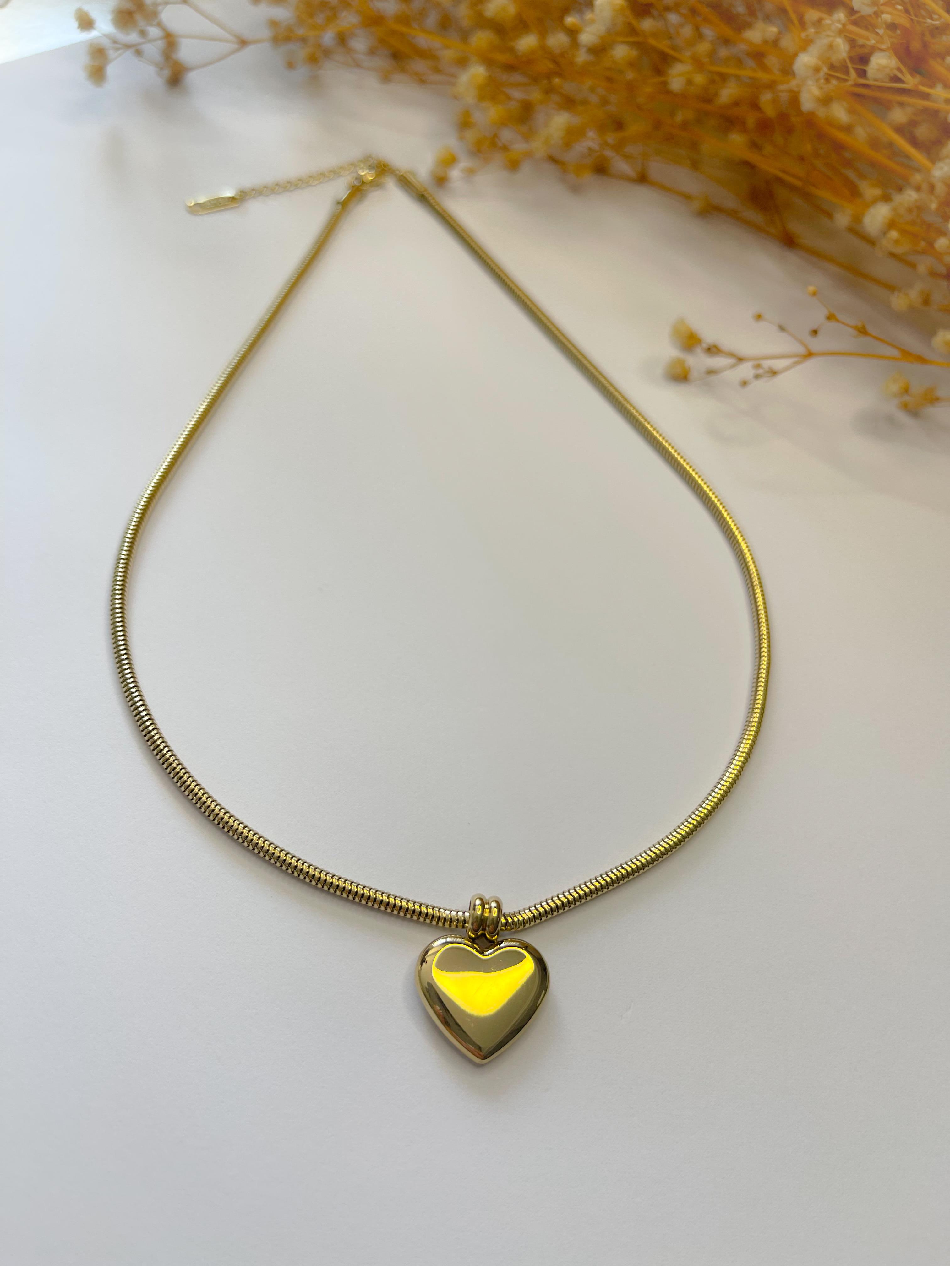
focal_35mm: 26
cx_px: 475
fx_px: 951
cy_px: 633
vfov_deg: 67.3
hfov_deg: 53.1
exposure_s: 1/120
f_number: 1.6
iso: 40
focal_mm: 5.1
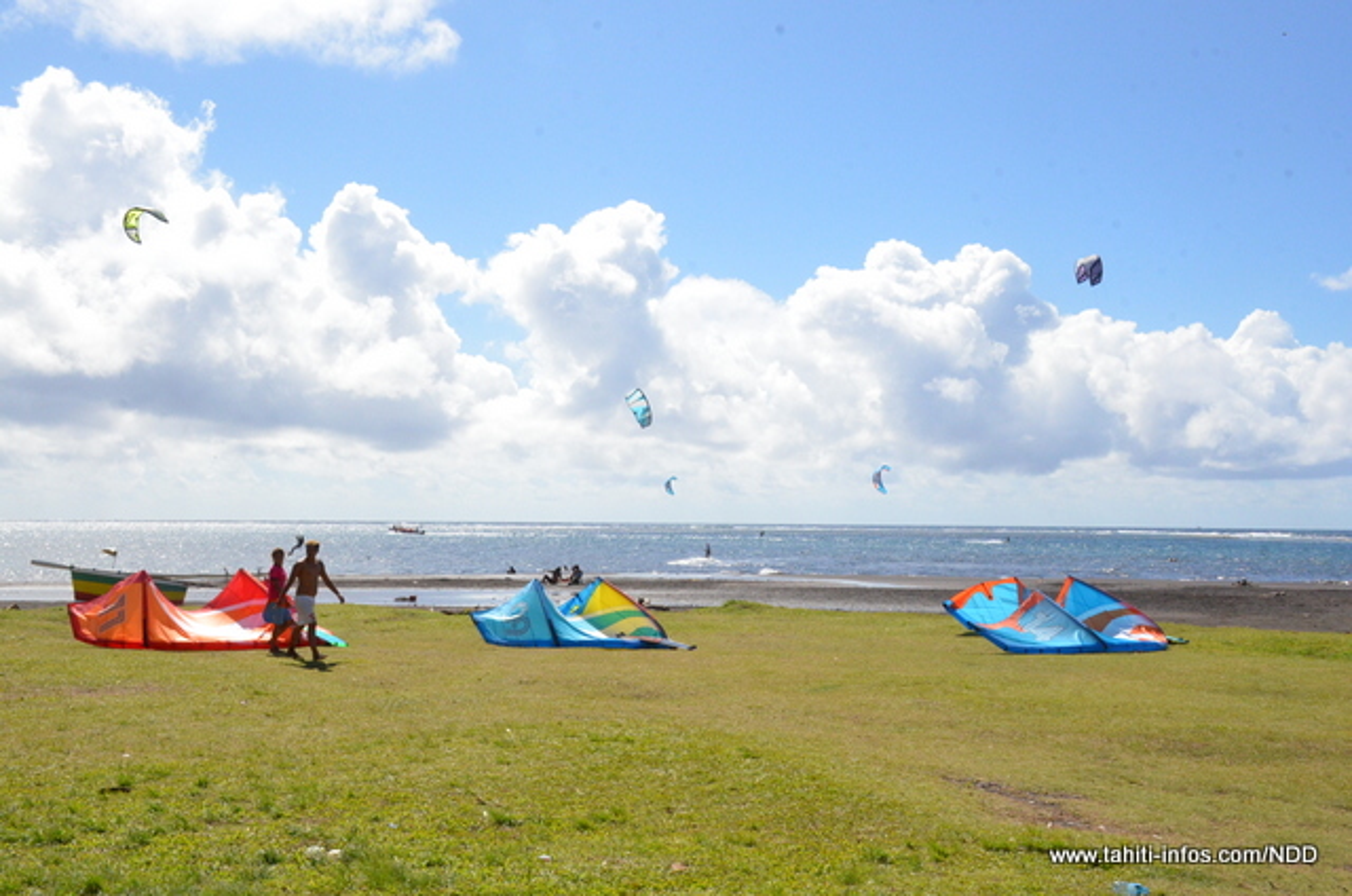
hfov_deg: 48.0
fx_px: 1518
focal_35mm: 40
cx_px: 676
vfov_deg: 32.9
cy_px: 448
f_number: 20
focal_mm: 27
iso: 2500
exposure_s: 1/1600
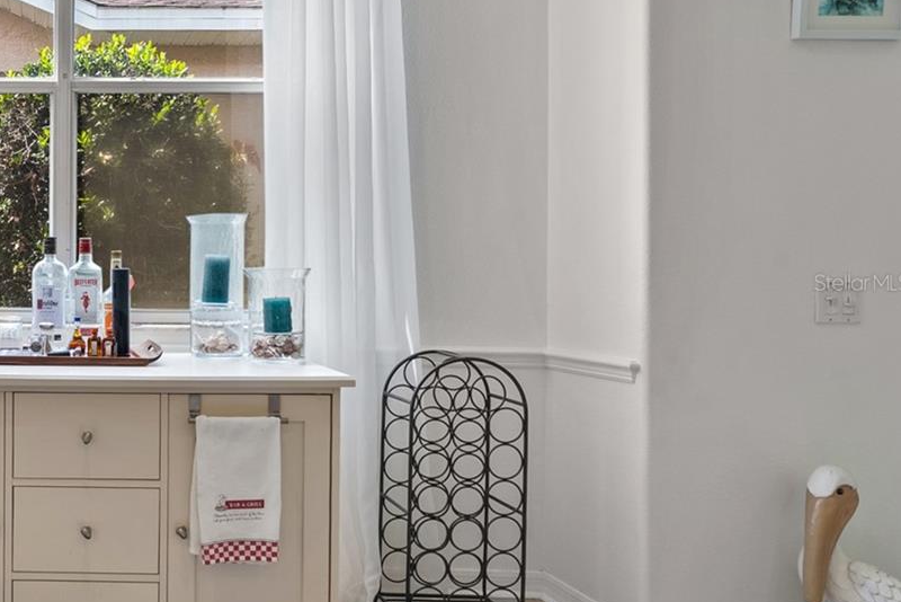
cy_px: 282
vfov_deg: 41.1
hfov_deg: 48.9
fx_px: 801
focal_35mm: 32
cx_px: 14
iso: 250
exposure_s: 1/10
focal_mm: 16
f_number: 9
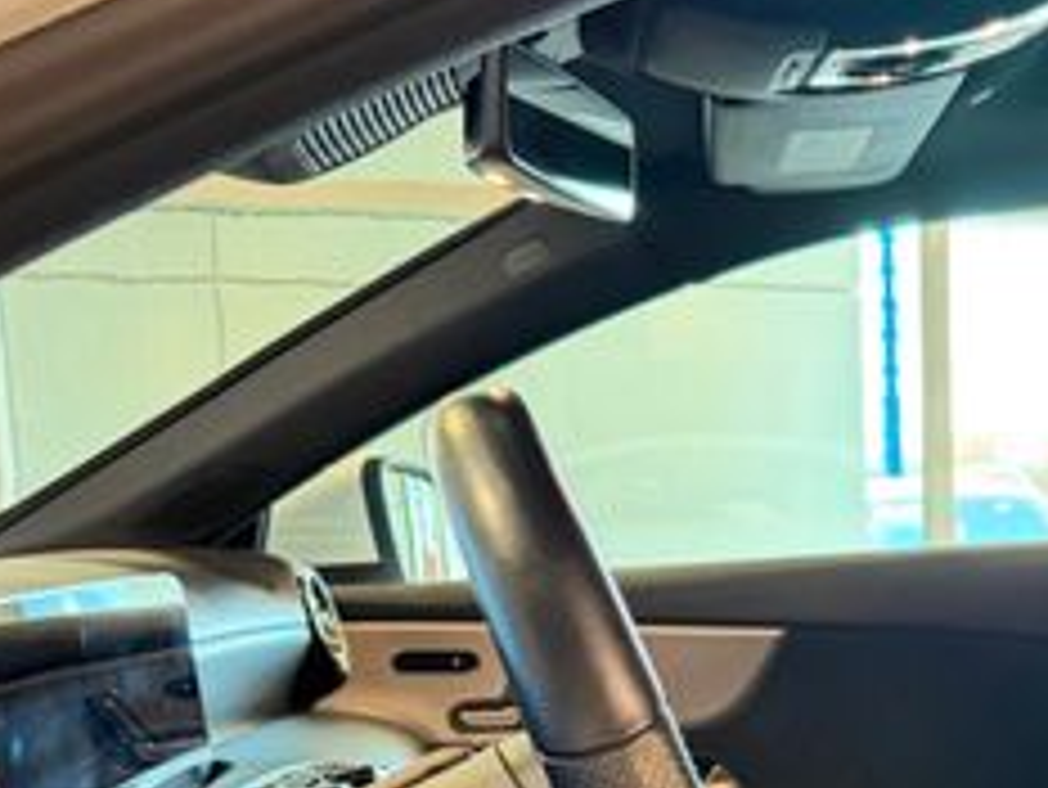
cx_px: 1052
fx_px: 1999
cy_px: 937
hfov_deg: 27.6
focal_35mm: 66
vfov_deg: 20.8
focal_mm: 6.76
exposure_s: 1/60
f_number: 1.78
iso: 320
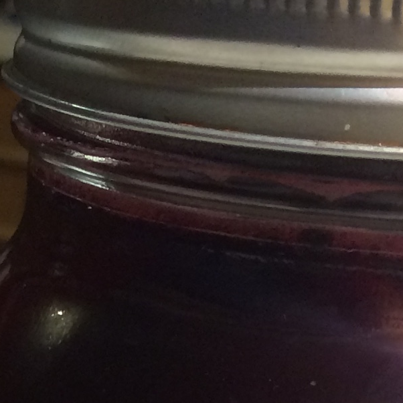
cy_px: 916
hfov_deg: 12.5
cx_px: 51
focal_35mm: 139
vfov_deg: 10.9
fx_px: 1831
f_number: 2.2
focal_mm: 4.15
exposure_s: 1/30
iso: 125
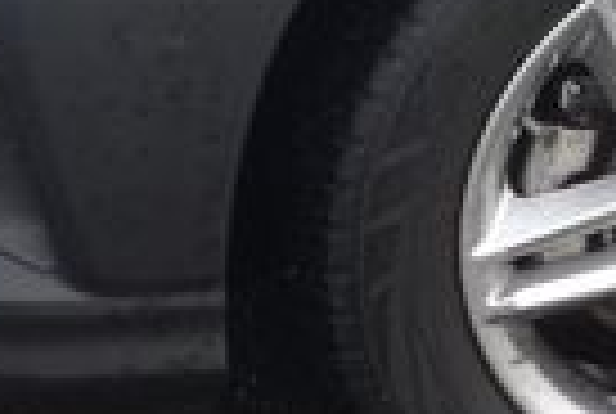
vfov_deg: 6.4
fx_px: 3584
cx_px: 1228
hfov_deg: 9.2
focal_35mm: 209
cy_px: -439
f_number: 5.6
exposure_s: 1/80
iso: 125
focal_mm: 10.4
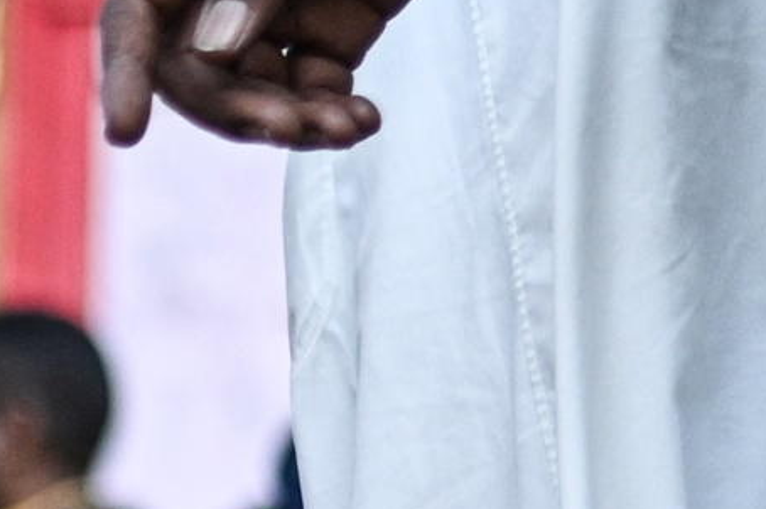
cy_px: 1096
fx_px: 7186
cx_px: -1169
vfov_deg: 4.0
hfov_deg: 5.8
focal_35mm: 338
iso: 500
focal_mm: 50
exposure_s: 1/5000
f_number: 2.2
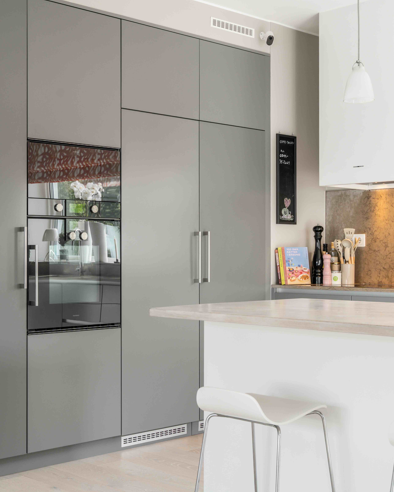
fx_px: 810
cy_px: 246
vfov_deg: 33.8
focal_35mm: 56
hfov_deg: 27.3
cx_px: 196
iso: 200
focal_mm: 39.4
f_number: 7.1
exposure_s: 1/15
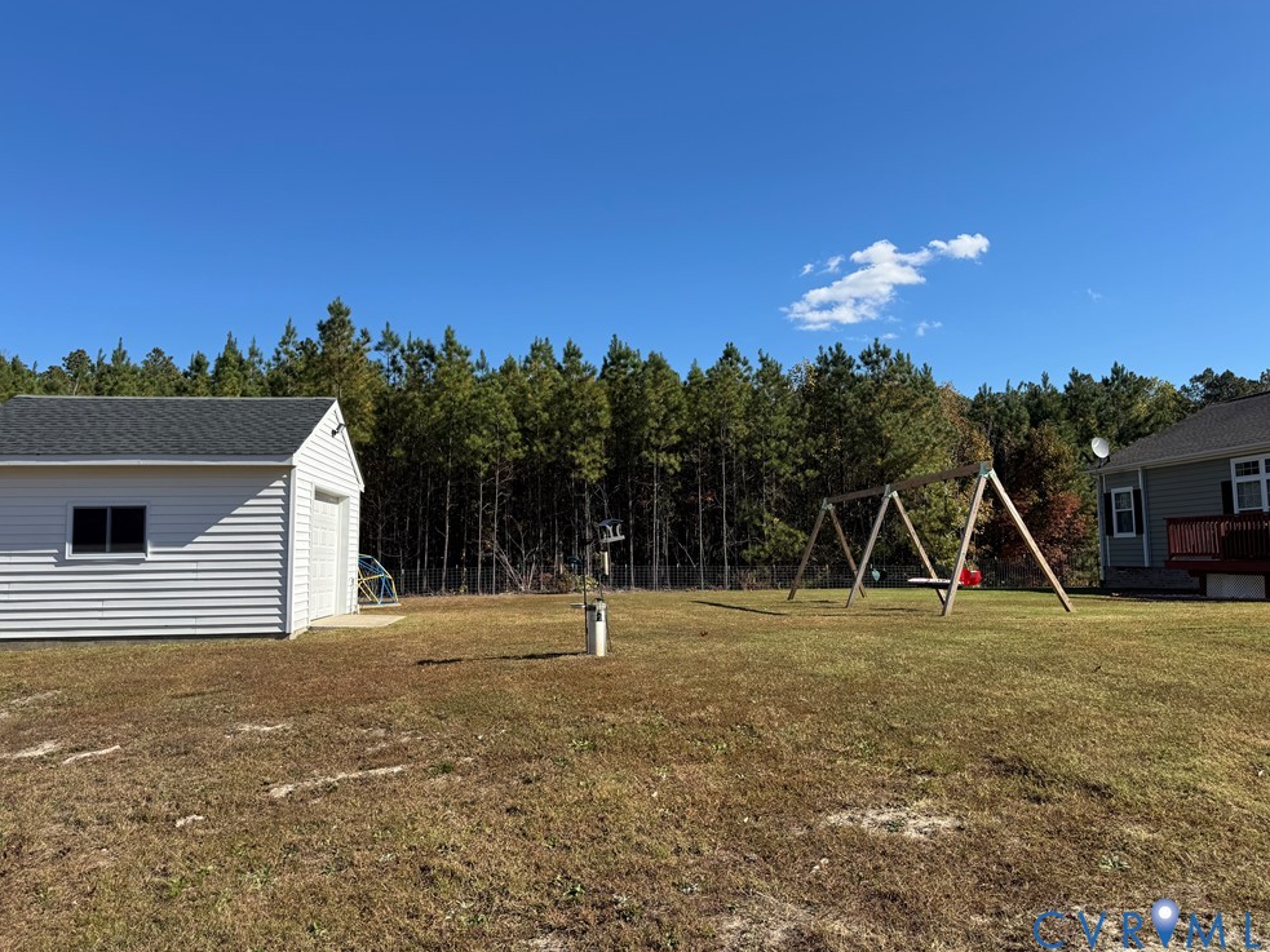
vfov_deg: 54.9
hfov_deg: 69.4
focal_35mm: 25
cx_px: 636
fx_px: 917
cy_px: 469
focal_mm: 6.76
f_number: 1.78
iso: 80
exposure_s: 1/3802
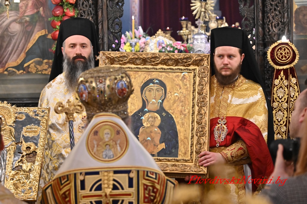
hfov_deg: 17.1
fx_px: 1022
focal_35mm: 120
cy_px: 102
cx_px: 154
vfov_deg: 11.4
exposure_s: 1/400
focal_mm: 120
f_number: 6.3
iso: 5600
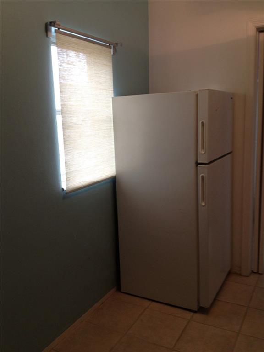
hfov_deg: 40.7
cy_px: 176
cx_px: 132
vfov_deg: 52.6
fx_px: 356
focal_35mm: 35
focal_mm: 4.28
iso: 64
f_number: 2.4
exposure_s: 1/20
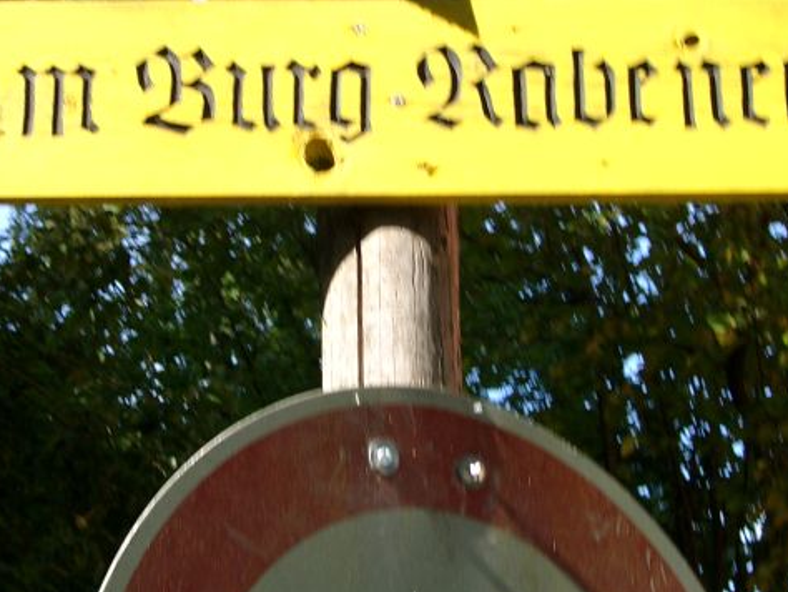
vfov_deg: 13.7
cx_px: 304
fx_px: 2460
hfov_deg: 18.2
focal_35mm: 108
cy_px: 178
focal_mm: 13.35
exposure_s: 1/167
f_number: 4
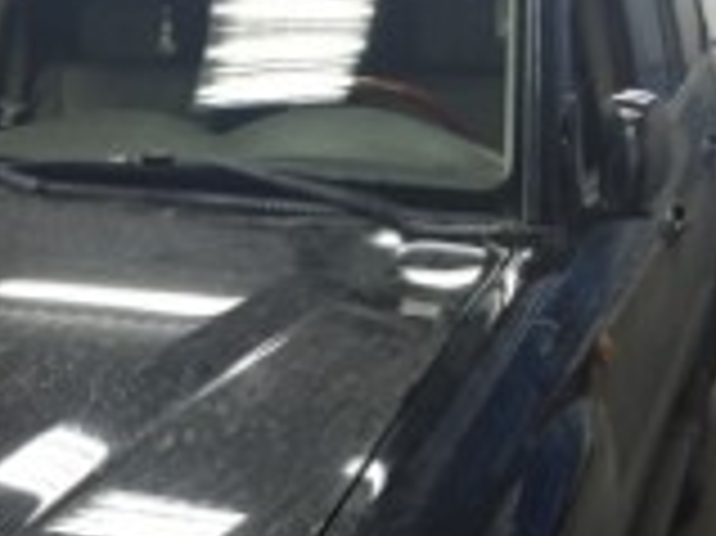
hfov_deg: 25.8
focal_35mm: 73
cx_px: 72
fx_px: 1509
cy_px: 315
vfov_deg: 20.1
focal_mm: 4.15
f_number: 2.2
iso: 200
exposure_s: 1/33
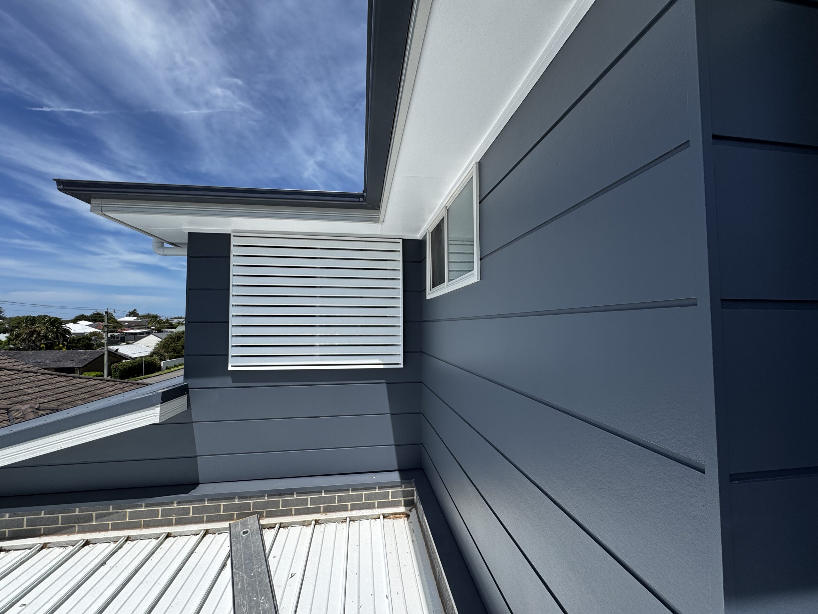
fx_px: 331
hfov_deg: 102.1
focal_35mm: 14
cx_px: 409
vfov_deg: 85.7
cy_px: 307
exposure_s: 1/1299
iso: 50
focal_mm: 2.22
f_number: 2.2
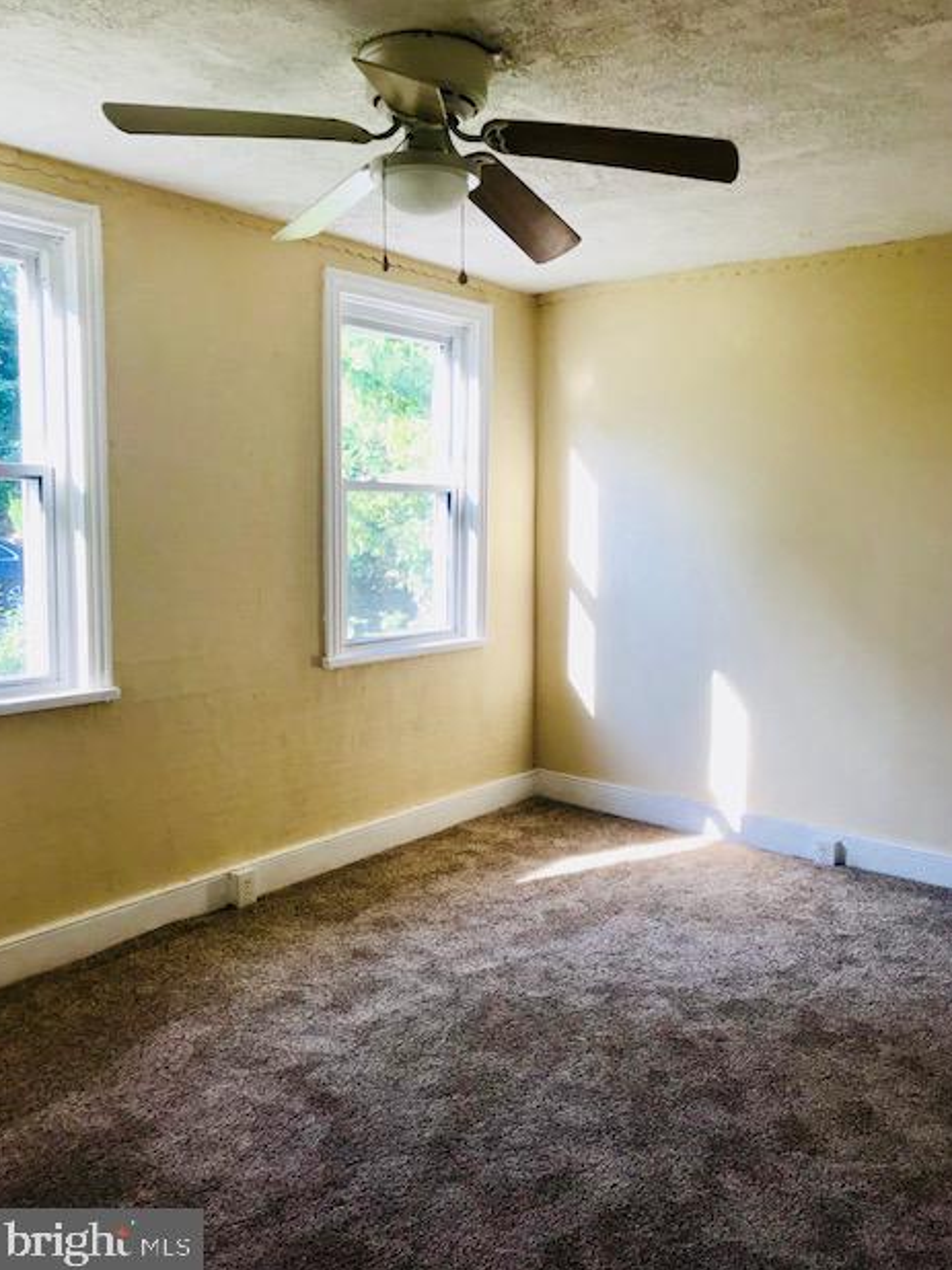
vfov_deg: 61.7
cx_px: 483
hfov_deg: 48.2
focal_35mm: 29
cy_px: 621
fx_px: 1064
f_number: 1.8
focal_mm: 3.99
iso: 25
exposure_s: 1/120
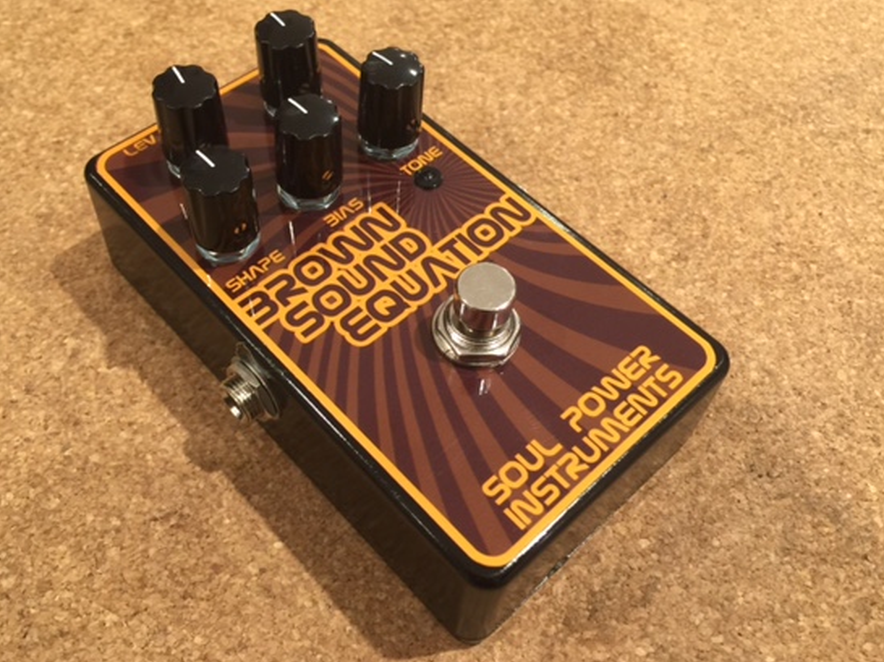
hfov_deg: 53.8
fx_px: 868
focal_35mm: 34
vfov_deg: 41.7
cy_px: 308
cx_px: 387
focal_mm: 4.15
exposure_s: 1/15
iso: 40
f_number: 2.2
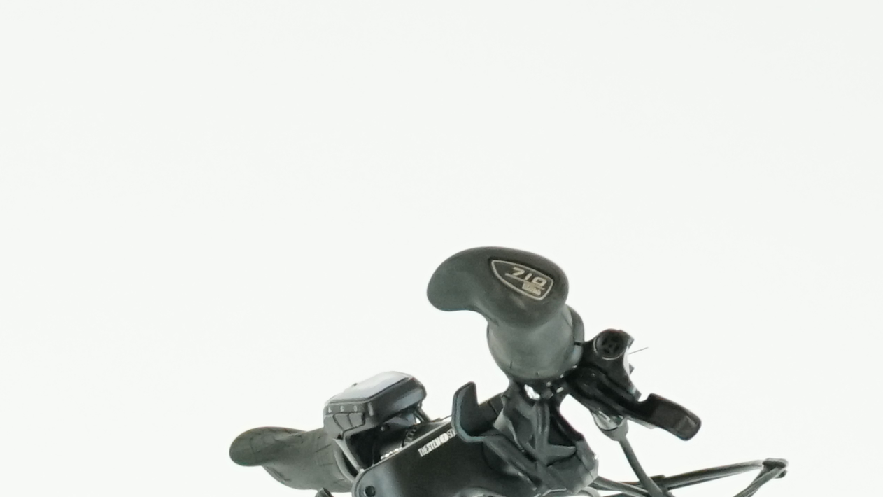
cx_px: -178
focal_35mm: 274
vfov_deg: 4.3
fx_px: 6416
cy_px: 1287
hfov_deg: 7.8
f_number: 5.6
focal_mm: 55
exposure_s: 1/200
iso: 2500
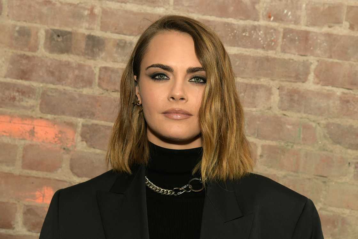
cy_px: 120
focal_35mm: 85
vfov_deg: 16.1
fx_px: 845
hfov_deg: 23.9
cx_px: 179
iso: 1600
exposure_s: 1/200
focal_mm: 85
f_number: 6.3
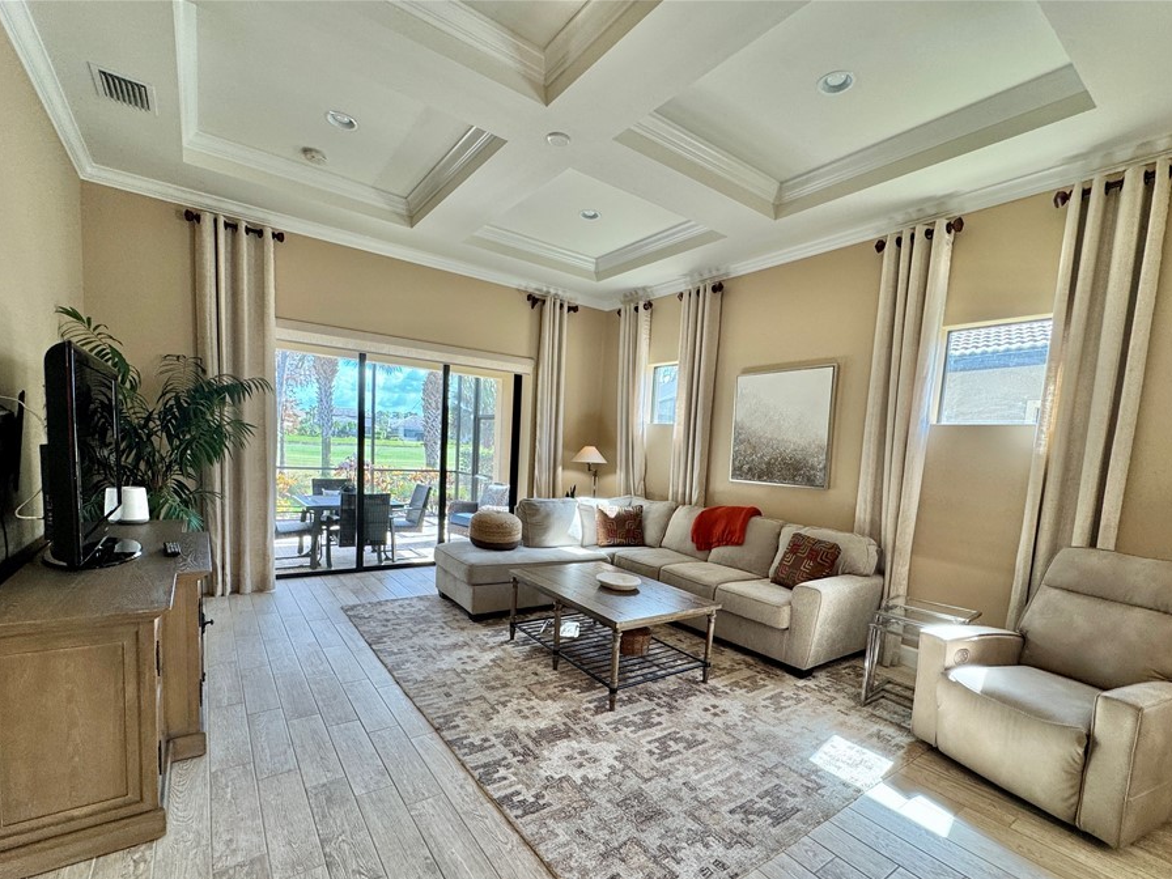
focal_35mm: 16
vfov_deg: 77.7
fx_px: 542
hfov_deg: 94.5
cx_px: 602
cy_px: 501
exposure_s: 1/120
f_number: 2.2
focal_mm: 2.22
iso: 125
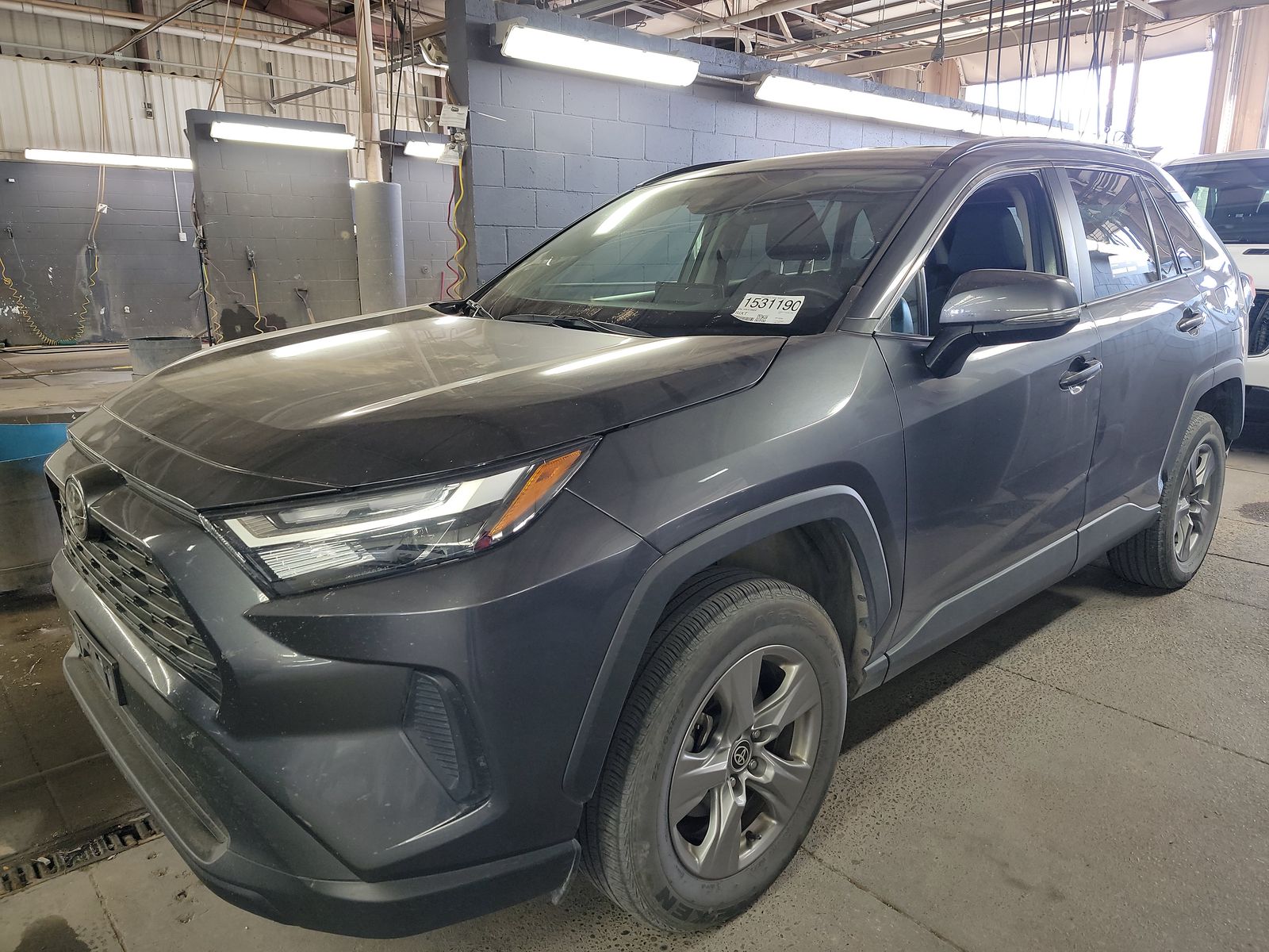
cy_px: 476
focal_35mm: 24
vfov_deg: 56.8
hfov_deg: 71.6
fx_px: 880
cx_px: 634
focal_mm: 6.7
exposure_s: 1/59
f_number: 1.8
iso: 187
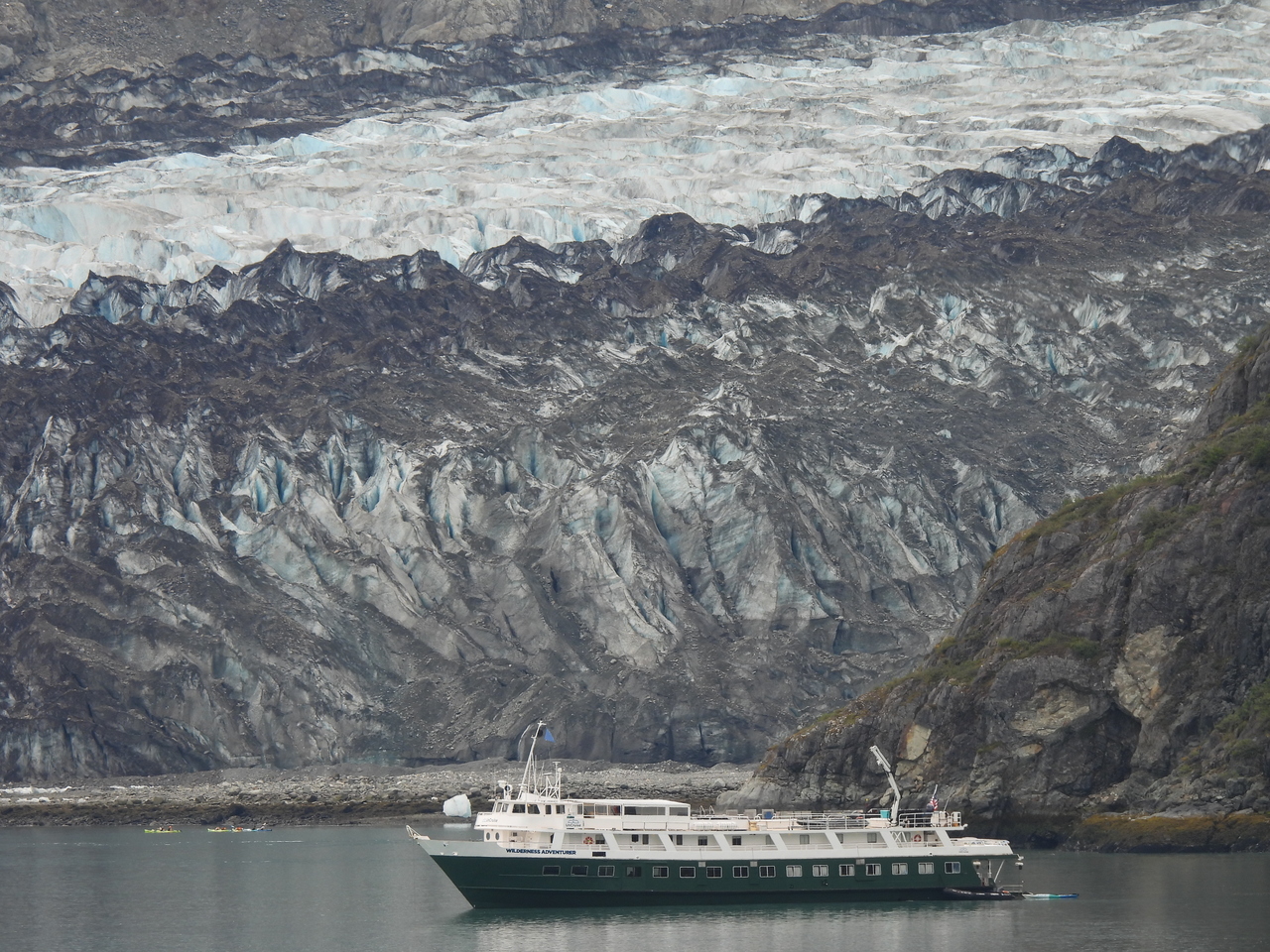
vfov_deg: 3.0
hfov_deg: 4.0
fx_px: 18344
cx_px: 635
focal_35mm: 500
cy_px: 476
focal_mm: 89.2
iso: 100
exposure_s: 1/250
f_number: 5
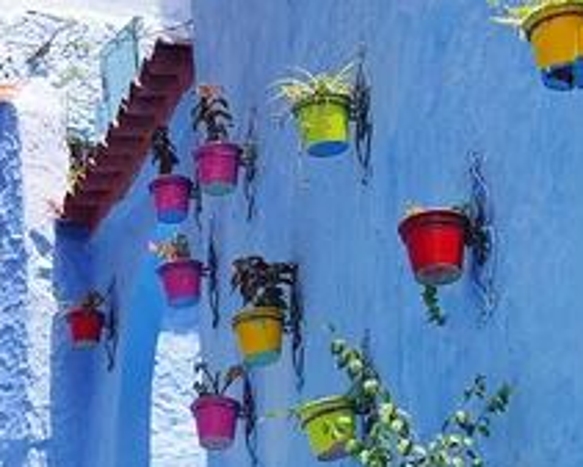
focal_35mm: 160
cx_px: 199
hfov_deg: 12.0
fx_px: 2762
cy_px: 381
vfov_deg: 9.6
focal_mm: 40
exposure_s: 1/250
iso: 200
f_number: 9.5
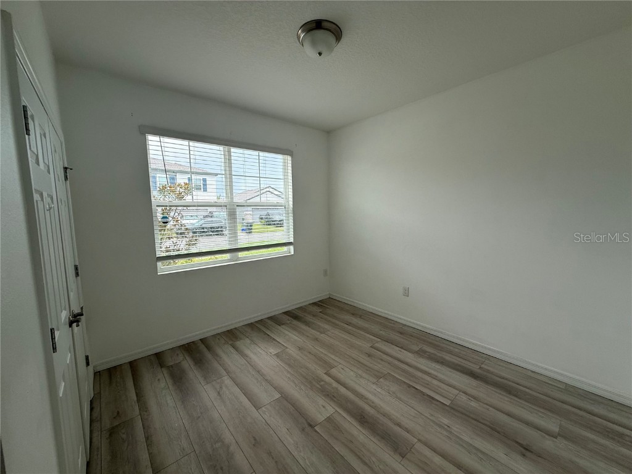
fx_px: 256
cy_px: 237
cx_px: 316
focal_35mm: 14
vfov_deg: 85.7
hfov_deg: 102.1
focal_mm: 2.22
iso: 50
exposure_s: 1/230
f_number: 2.2
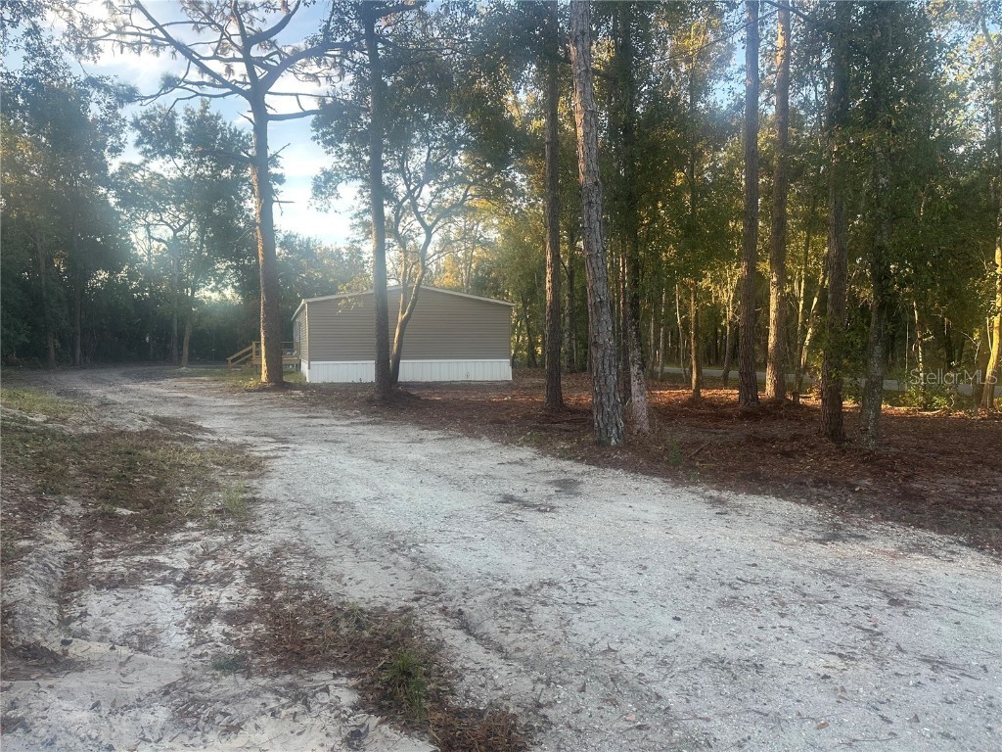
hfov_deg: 71.6
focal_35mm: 24
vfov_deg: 56.8
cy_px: 376
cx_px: 501
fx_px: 695
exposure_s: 1/280
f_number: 1.78
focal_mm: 6.86
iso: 80
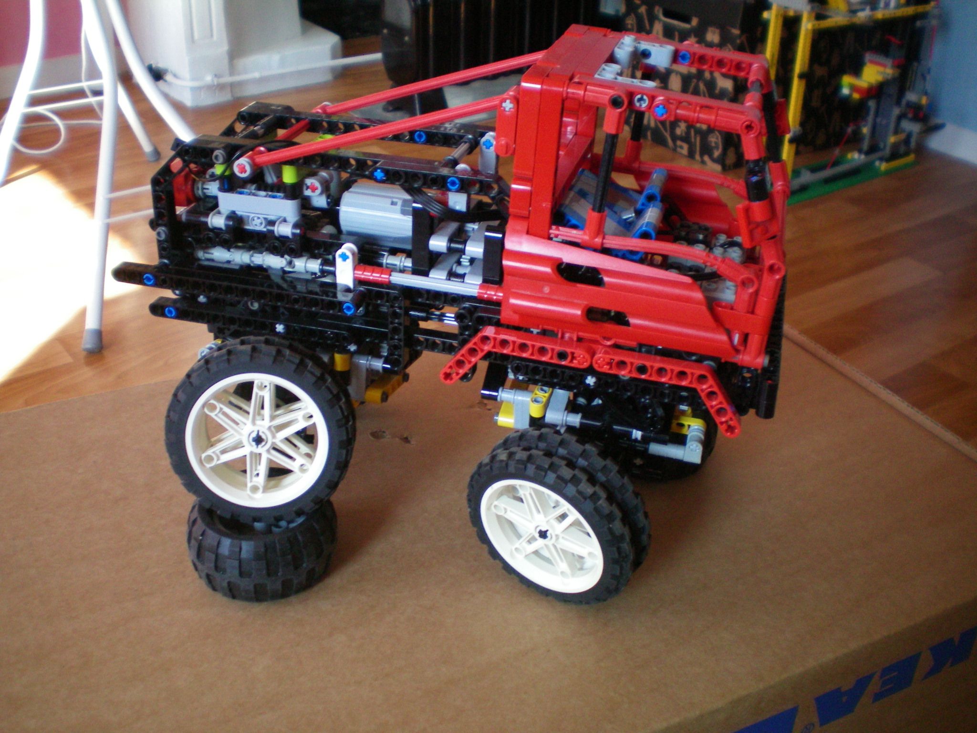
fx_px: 1073
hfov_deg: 49.0
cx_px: 488
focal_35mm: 38
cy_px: 366
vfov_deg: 37.7
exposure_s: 1/60
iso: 125
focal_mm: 6.3
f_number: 3.1
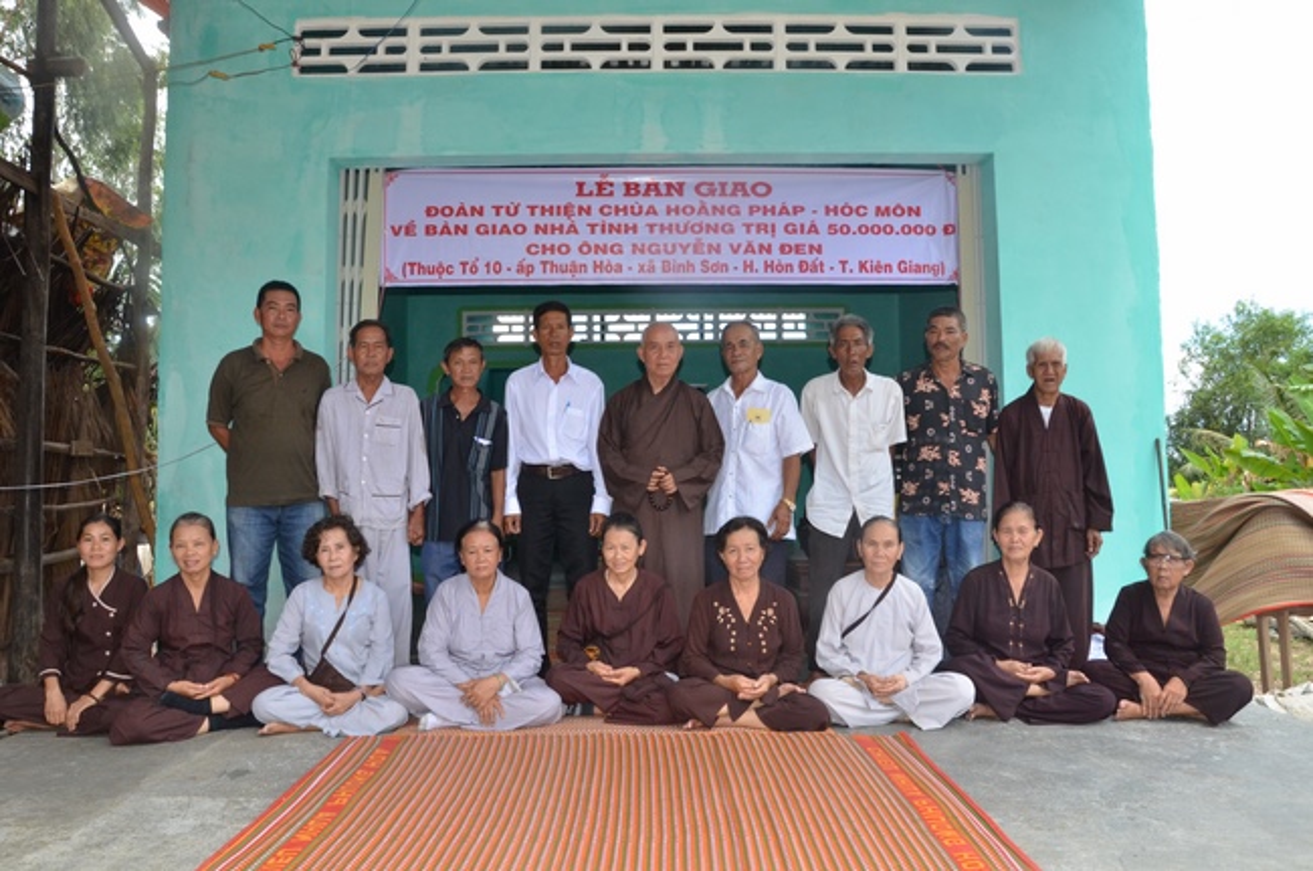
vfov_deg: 47.8
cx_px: 656
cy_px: 436
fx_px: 983
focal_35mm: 27
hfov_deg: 67.5
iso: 1000
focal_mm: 18
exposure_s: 1/250
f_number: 14
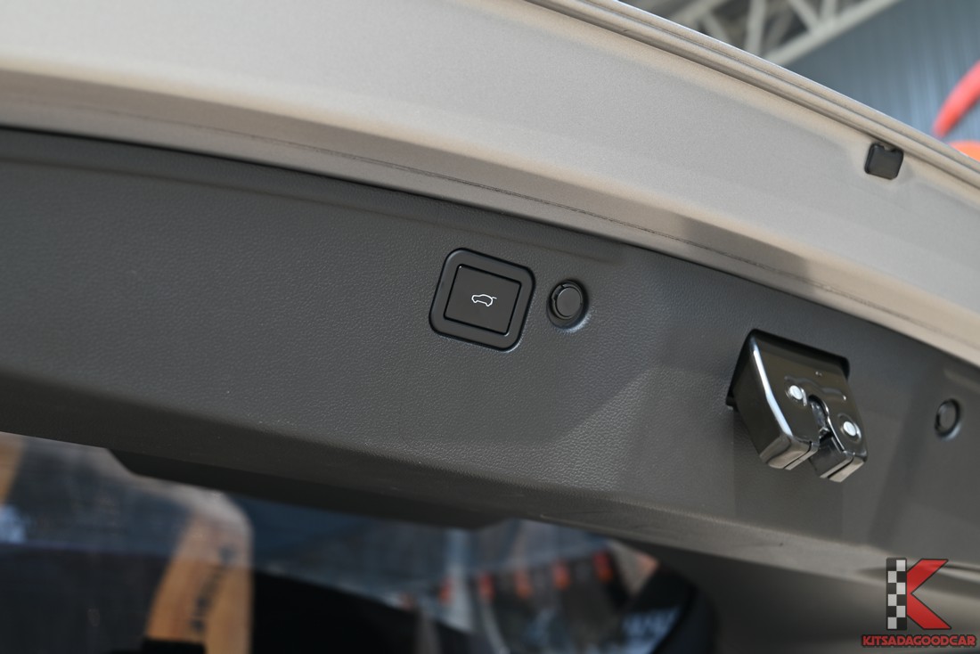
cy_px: 327
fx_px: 1198
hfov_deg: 44.5
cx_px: 490
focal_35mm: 44
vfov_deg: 30.5
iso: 100
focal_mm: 44
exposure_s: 1/125
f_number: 6
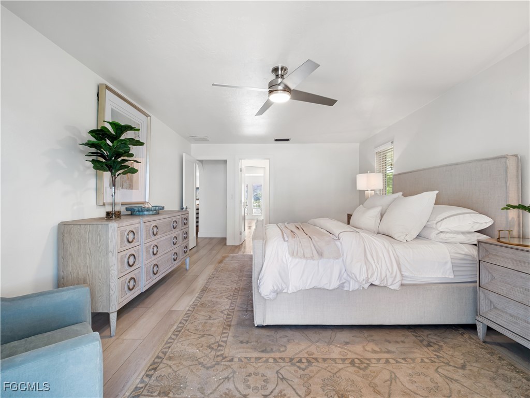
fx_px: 214
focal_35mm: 14
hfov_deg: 102.1
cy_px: 199
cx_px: 265
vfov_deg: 85.7
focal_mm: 7
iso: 200
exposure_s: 1/3
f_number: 7.1
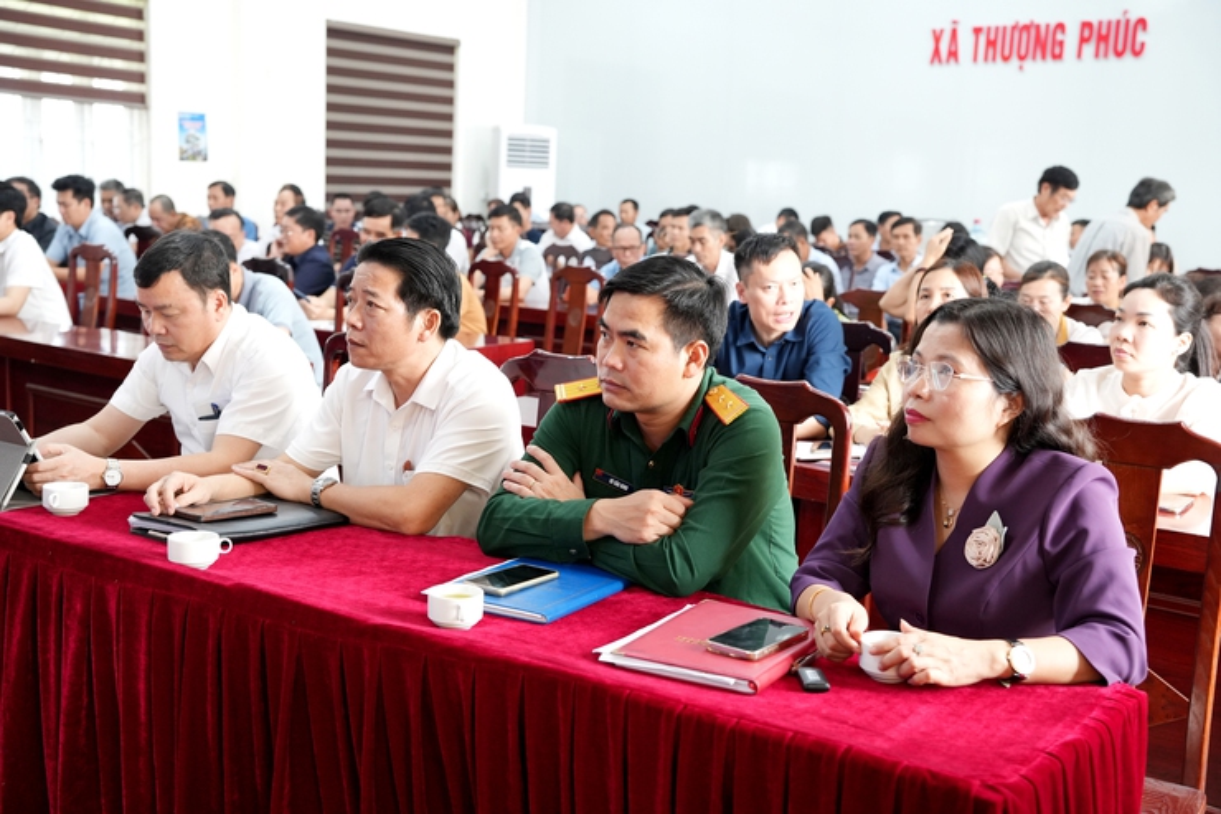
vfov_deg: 29.9
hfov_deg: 43.6
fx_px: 1526
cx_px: 610
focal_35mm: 45
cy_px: 407
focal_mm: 45
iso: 1600
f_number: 4.5
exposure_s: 1/125
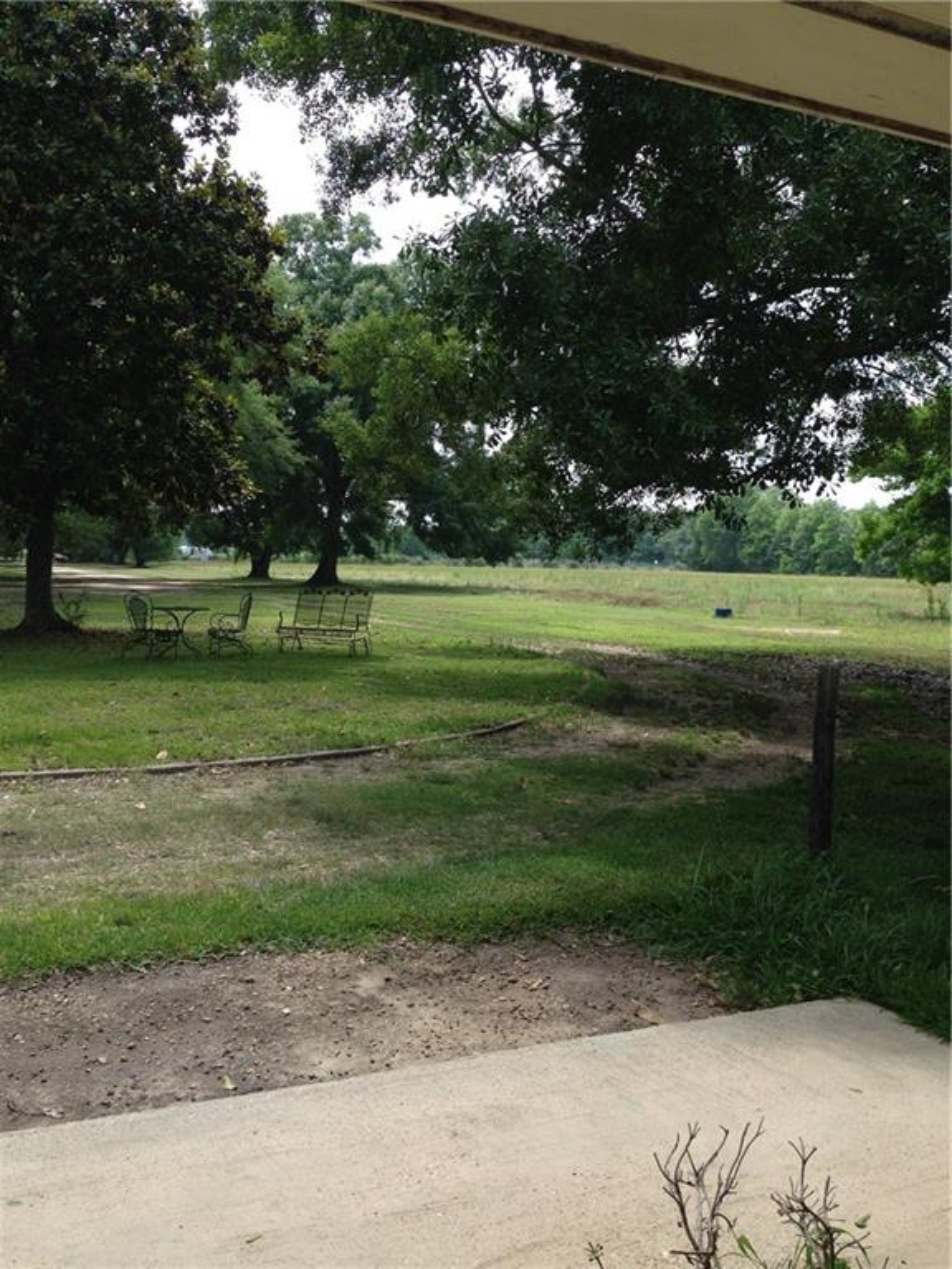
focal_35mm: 33
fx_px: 1210
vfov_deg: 55.4
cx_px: 476
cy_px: 634
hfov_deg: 42.9
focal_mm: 4.12
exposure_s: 1/475
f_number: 2.4
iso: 50
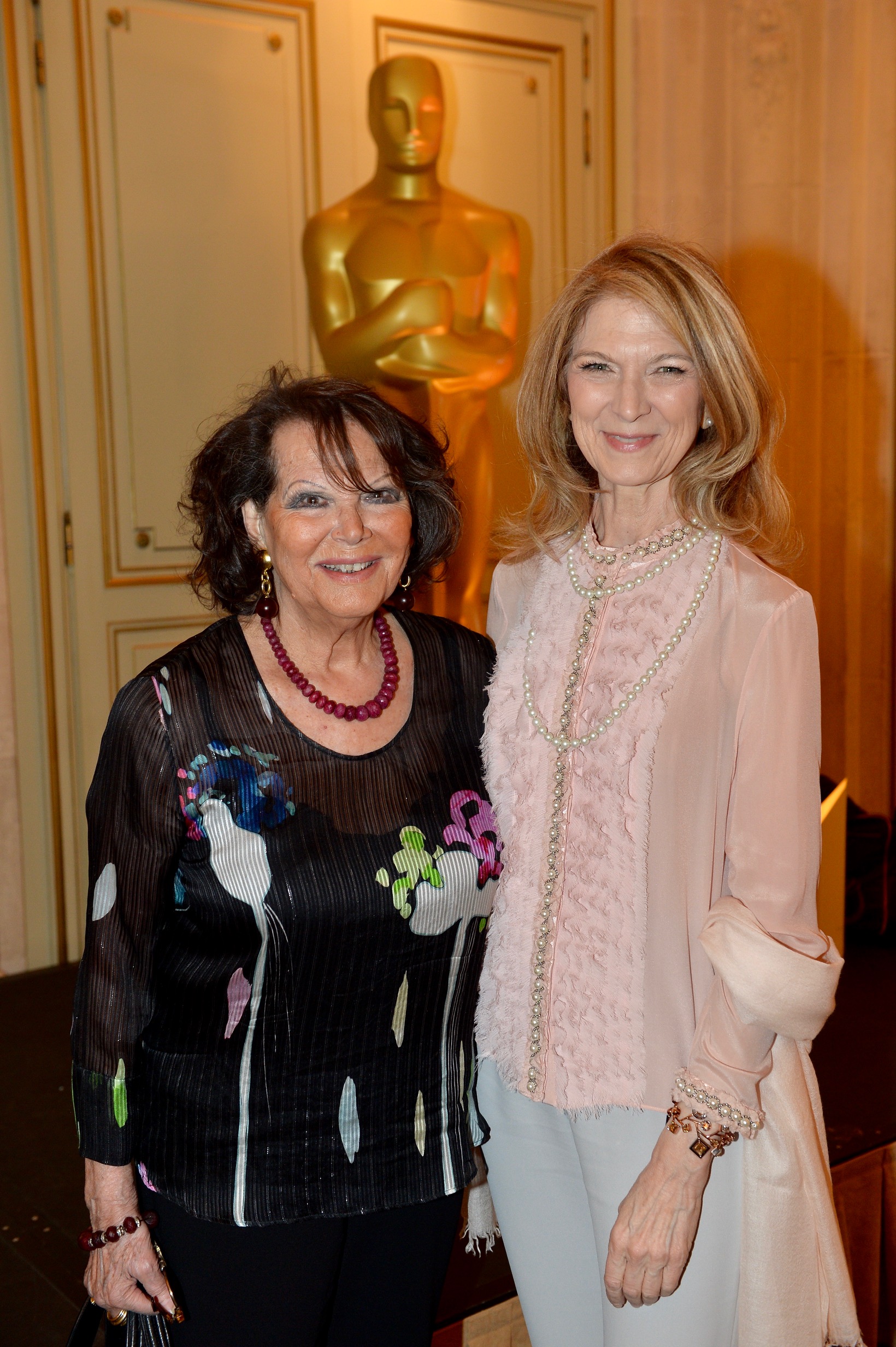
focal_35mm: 45
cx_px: 448
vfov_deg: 43.6
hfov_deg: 29.8
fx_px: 1682
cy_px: 674
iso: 800
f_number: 4.5
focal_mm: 45
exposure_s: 1/50
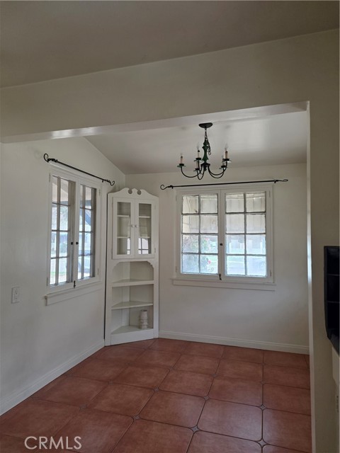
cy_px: 226
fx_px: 301
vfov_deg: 73.9
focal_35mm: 23
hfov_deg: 58.9
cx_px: 170
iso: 320
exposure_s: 1/120
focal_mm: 6.25
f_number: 1.7
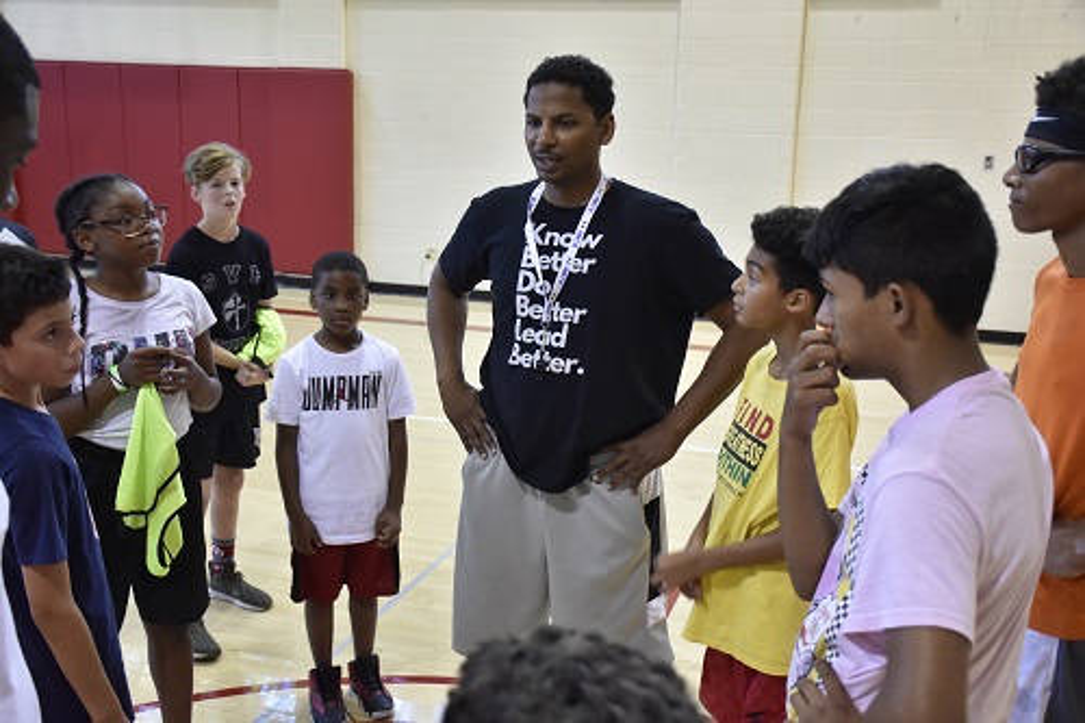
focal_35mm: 39
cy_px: 362
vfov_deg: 34.2
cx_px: 542
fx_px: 1175
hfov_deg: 49.6
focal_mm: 26
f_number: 4
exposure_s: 1/60
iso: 1100
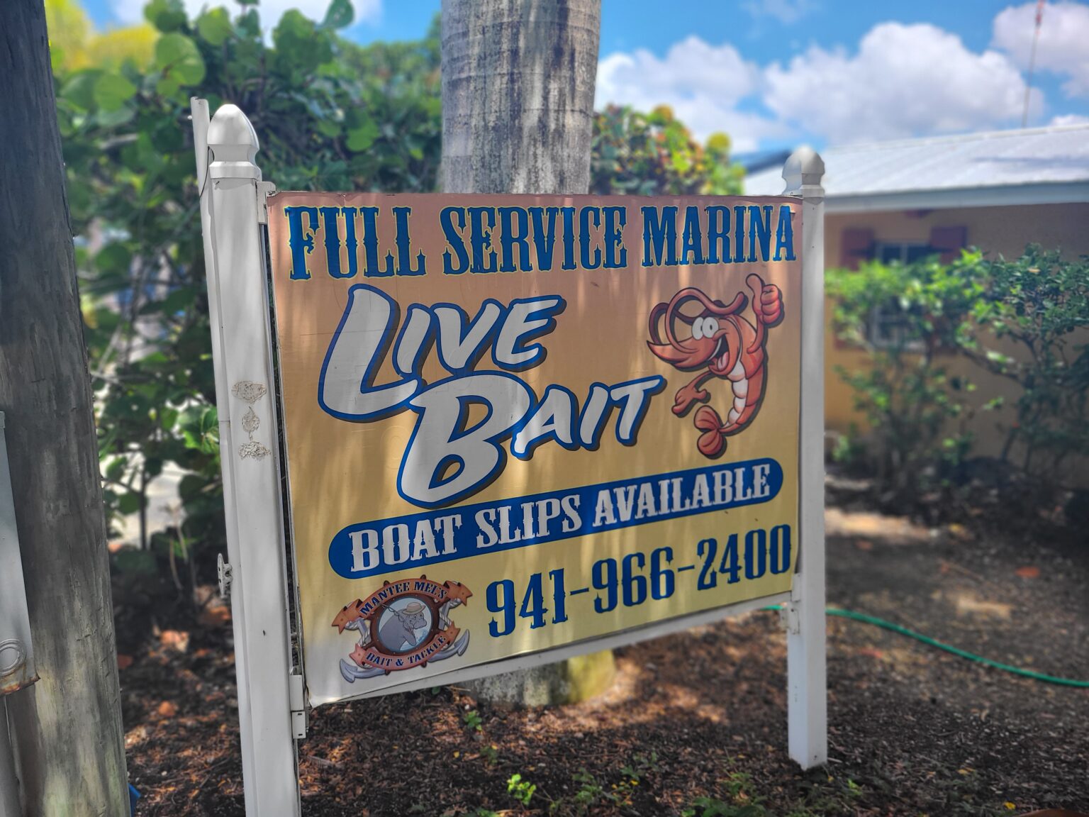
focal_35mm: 26
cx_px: 544
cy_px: 408
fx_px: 818
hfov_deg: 67.3
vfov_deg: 53.1
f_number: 1.8
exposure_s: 1/816
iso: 40
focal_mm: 5.4
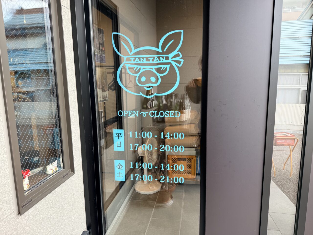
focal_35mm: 24
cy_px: 118
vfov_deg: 56.8
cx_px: 156
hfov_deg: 71.6
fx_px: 217
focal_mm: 6.76
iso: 80
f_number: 1.78
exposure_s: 1/121
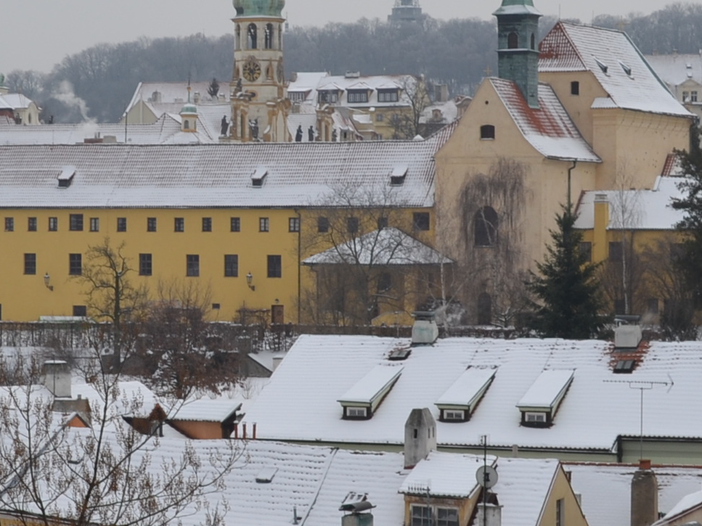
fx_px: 2717
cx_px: 91
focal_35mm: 134
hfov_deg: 14.6
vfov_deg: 11.1
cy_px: 284
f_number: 7.1
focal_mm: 26
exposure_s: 1/200
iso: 100
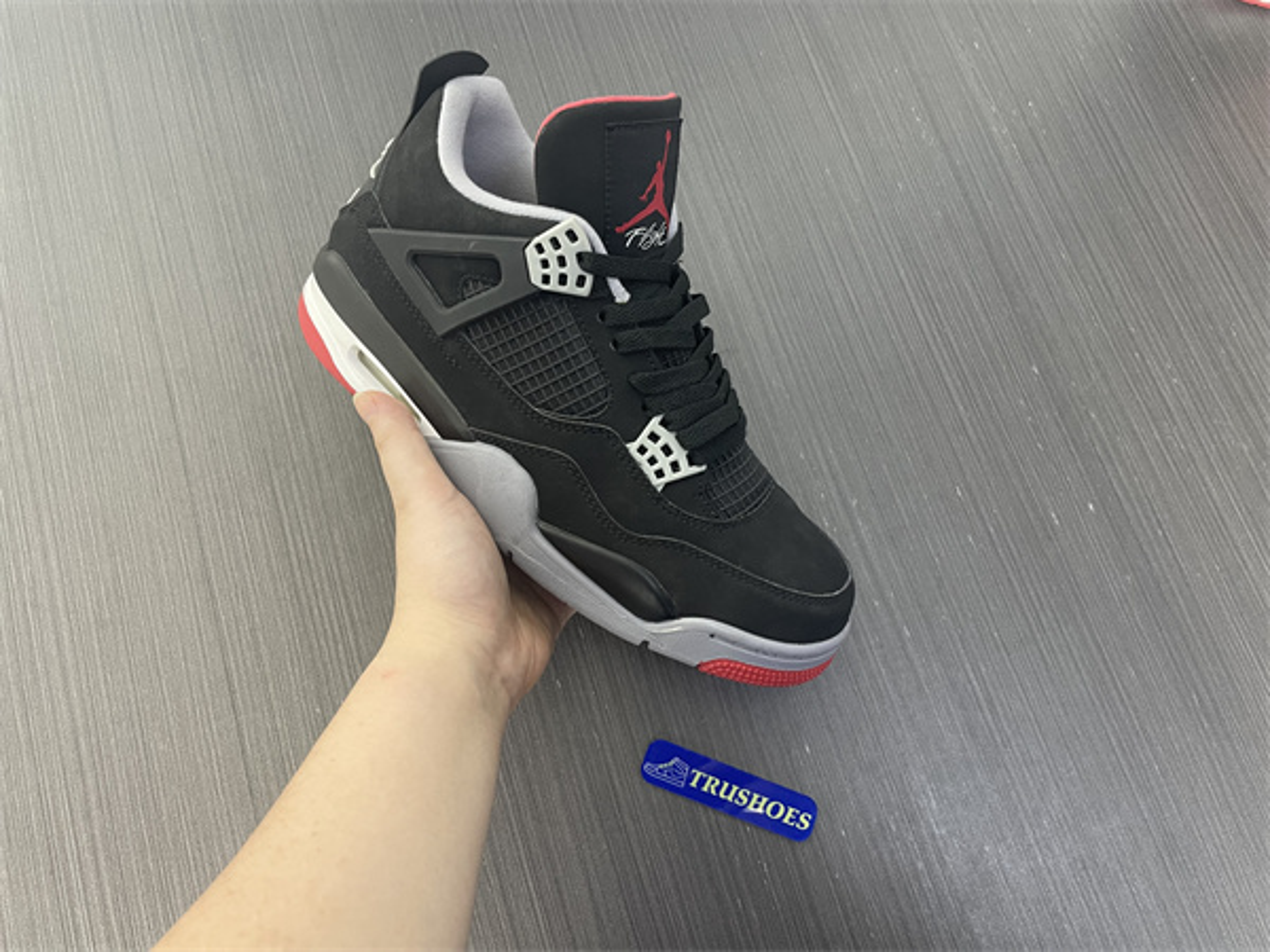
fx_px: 954
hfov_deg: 67.3
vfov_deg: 53.1
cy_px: 476
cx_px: 635
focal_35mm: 26
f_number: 1.6
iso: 125
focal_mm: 4.2
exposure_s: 1/50
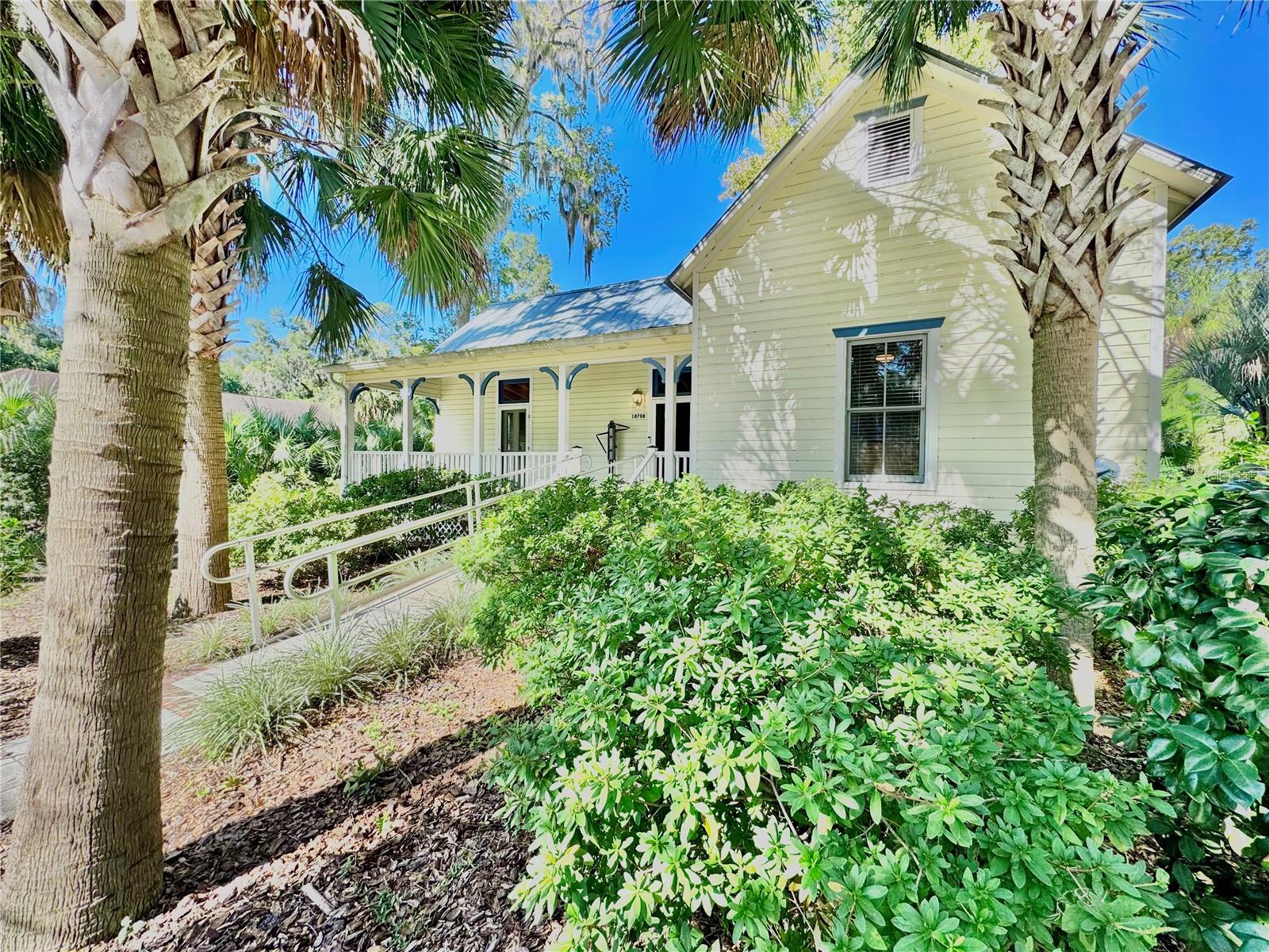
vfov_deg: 85.7
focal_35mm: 14
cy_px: 476
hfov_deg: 102.1
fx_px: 513
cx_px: 634
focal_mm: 2.22
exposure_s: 1/303
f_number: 2.2
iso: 40
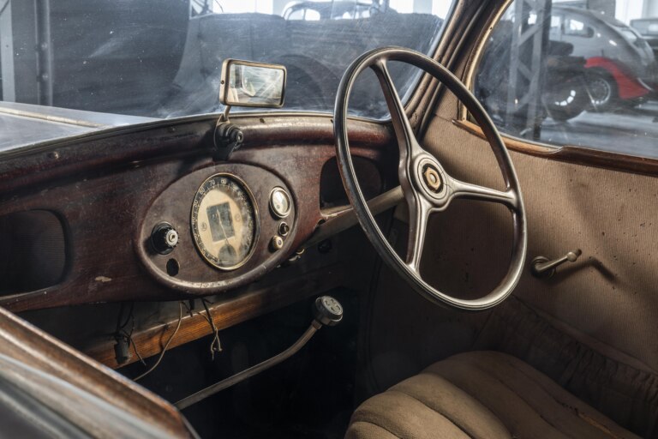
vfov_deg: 29.2
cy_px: 220
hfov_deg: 42.7
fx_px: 841
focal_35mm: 46
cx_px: 329
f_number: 11
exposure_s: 10
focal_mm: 46
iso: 100
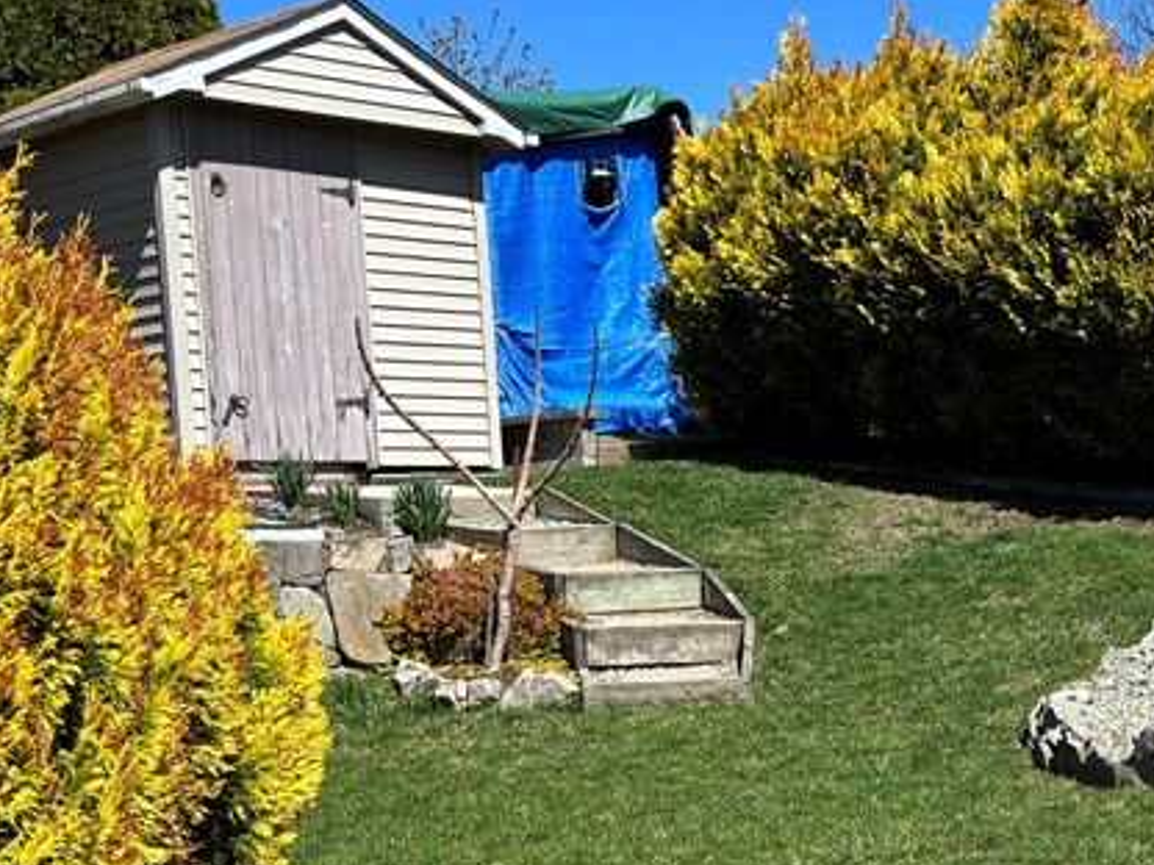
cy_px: 660
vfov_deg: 22.7
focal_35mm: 64
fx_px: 2134
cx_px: 1343
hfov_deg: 27.1
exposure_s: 1/2342
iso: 50
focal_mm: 5.96
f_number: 1.6
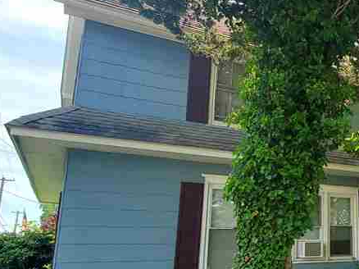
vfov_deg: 37.6
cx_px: 350
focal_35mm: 38
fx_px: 394
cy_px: 152
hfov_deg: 42.9
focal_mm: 1.8
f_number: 2.2
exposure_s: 1/536
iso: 50
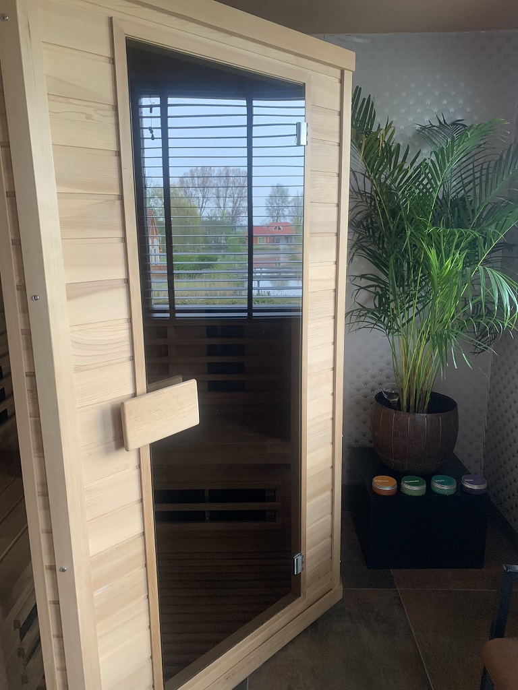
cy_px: 345
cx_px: 259
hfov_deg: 53.1
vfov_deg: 67.3
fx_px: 519
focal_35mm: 26
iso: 160
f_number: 1.8
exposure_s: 1/60
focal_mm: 4.25
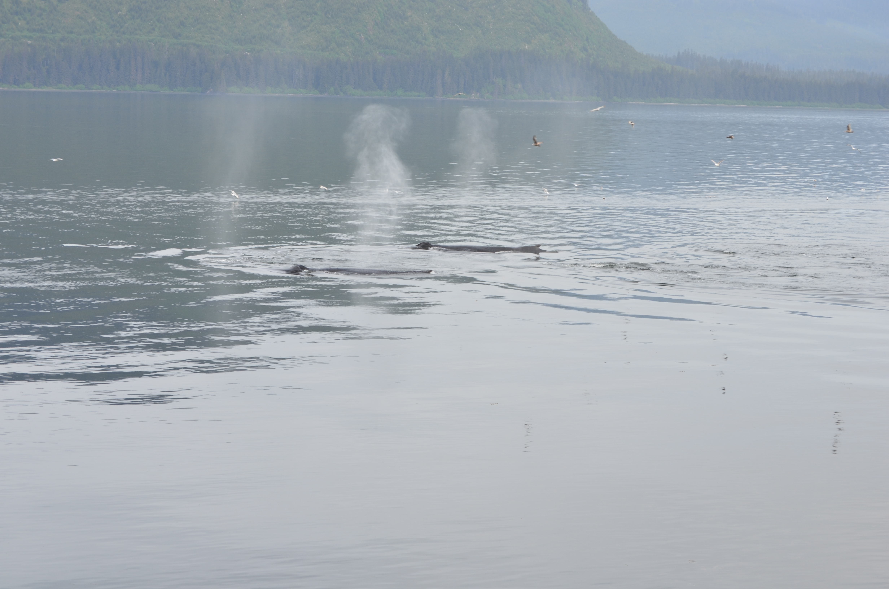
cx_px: 444
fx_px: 2218
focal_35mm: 90
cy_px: 294
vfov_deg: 15.1
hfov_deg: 22.7
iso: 200
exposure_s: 1/100
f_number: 11
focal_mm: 60
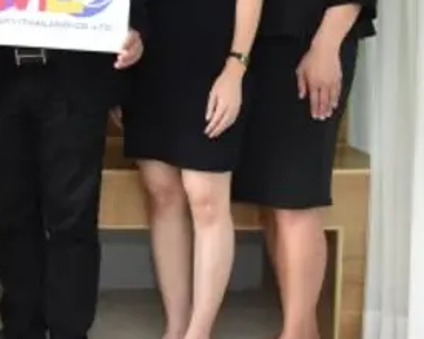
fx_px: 1004
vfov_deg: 18.9
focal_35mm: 80
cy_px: 37
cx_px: -125
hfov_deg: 21.6
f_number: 4
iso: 800
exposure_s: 1/125
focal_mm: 30
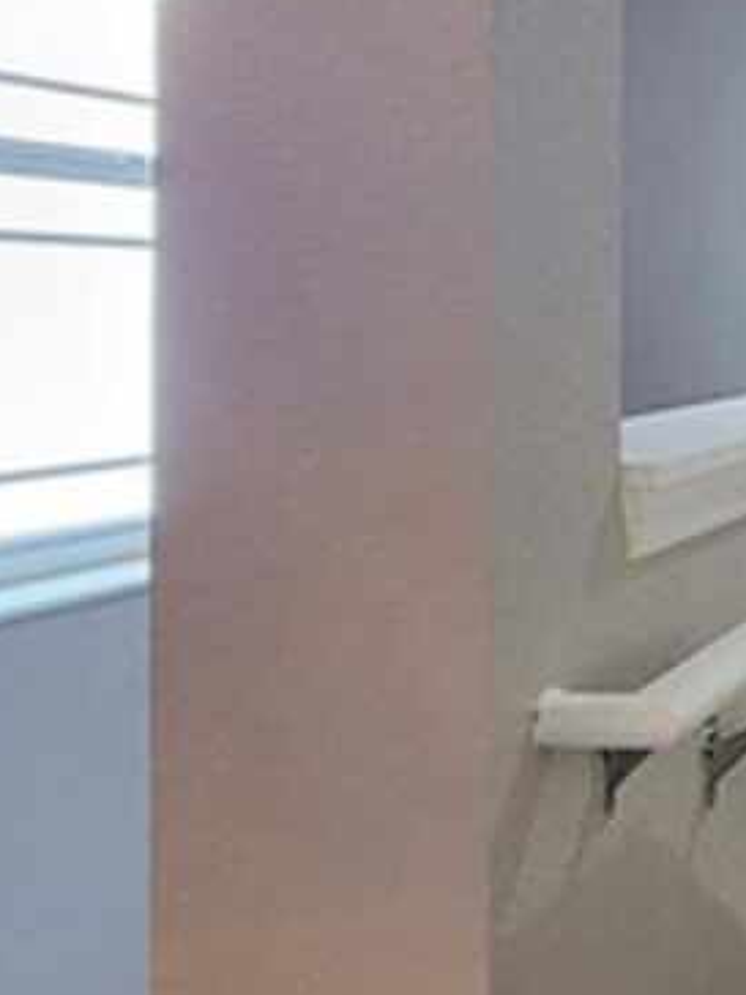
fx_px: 1753
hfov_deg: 18.8
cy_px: 287
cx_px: 1325
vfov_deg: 31.3
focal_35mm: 61
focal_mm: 2.2
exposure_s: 1/60.2
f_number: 2.2
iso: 400
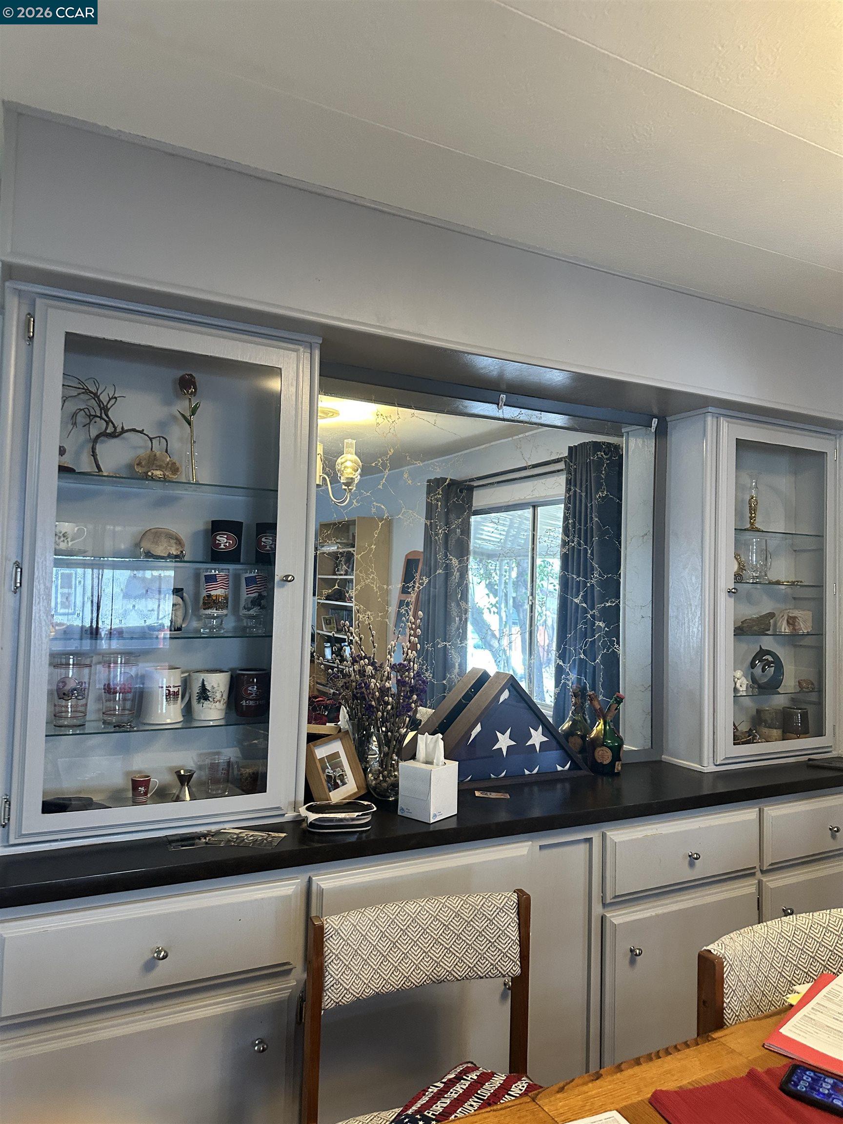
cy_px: 562
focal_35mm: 24
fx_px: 779
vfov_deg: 71.6
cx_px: 422
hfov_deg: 56.8
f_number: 1.78
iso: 400
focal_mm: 6.86
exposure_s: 1/60
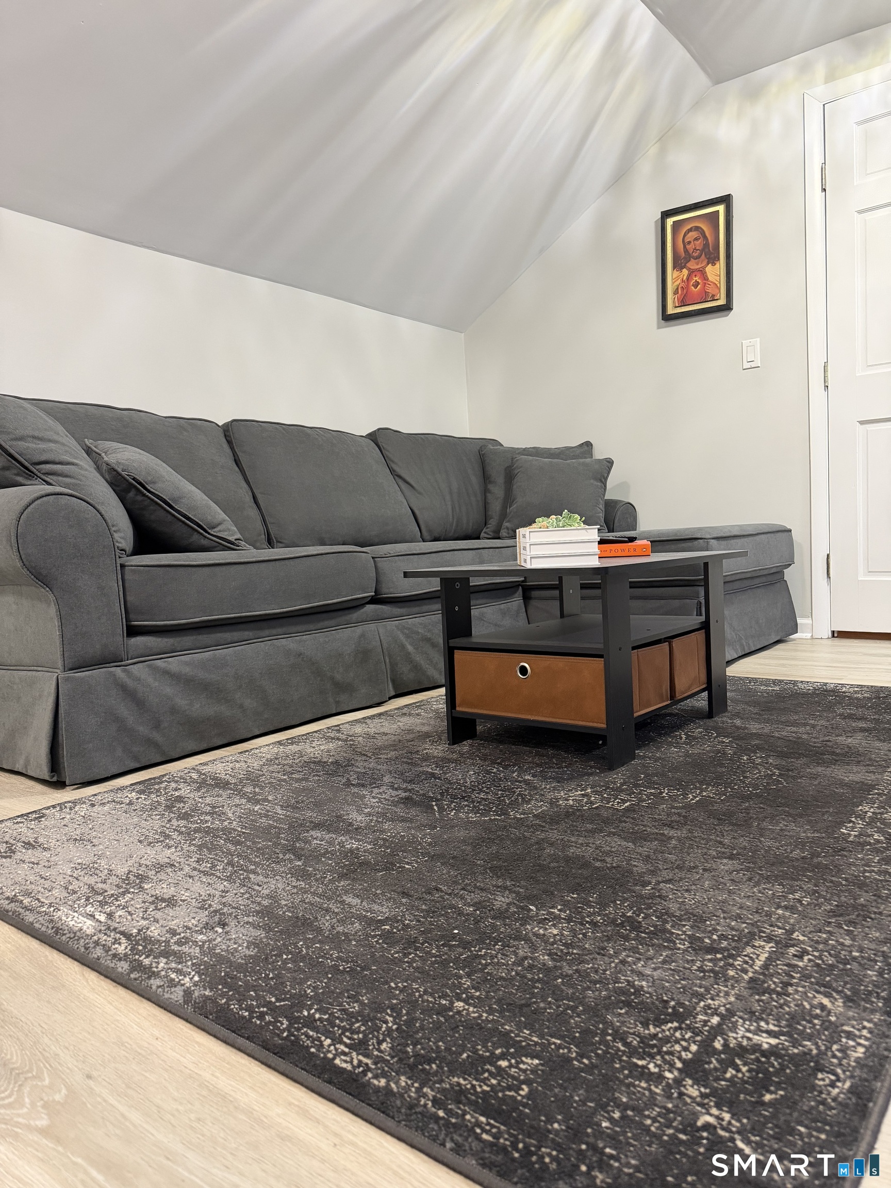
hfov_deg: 56.8
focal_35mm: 24
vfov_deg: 71.6
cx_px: 446
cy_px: 594
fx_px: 824
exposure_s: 1/60
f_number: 1.78
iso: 400
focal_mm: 6.76
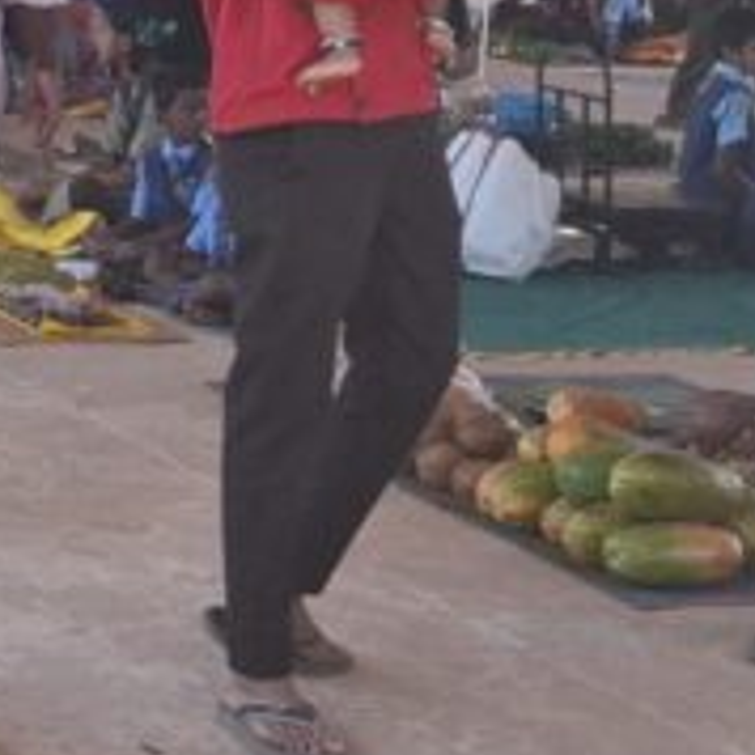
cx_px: -25
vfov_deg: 14.9
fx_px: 2887
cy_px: 386
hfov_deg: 14.6
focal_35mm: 117
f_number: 1.8
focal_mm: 5.54
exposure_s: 1/179
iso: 50
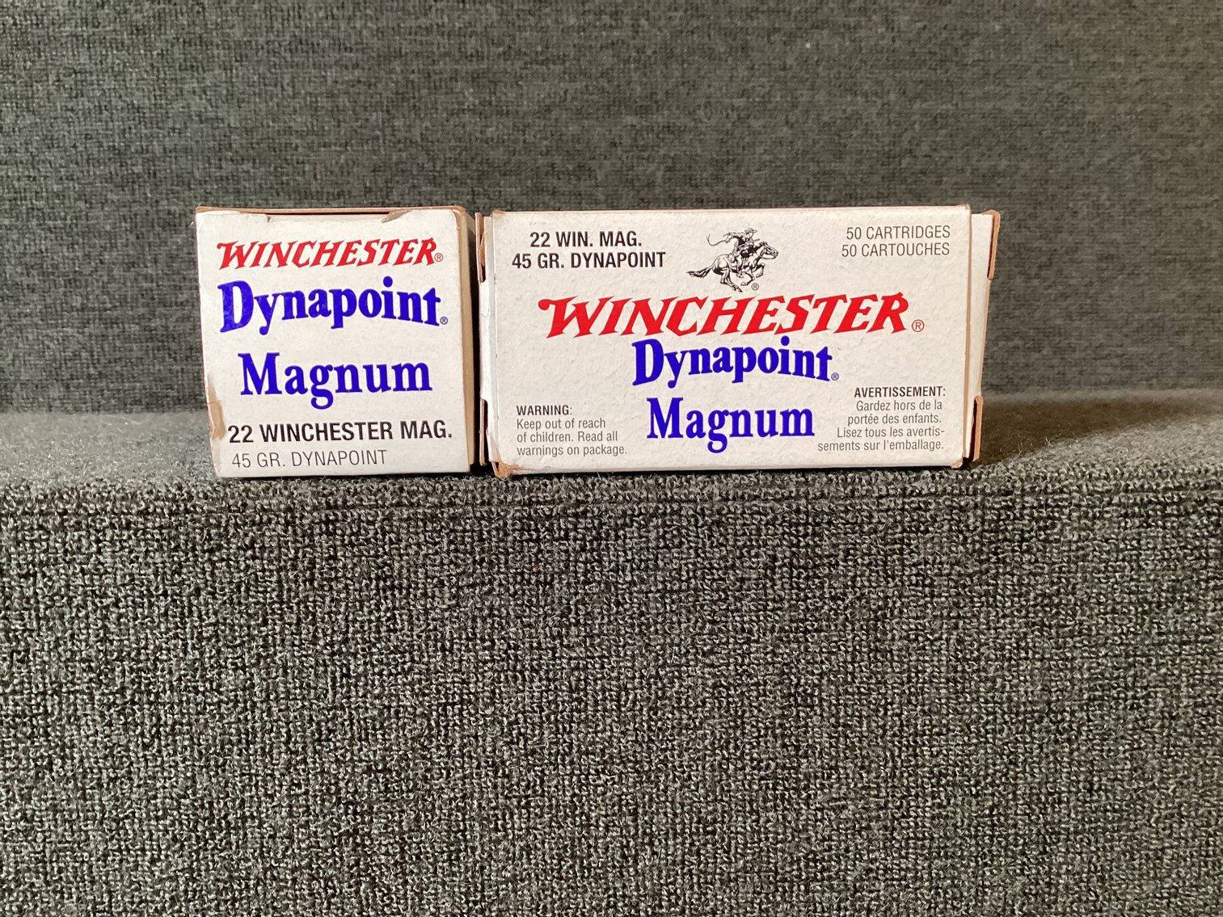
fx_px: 1095
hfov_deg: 58.3
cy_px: 458
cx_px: 612
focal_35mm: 31
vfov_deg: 45.4
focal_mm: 3.3
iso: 125
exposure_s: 1/60
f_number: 2.4
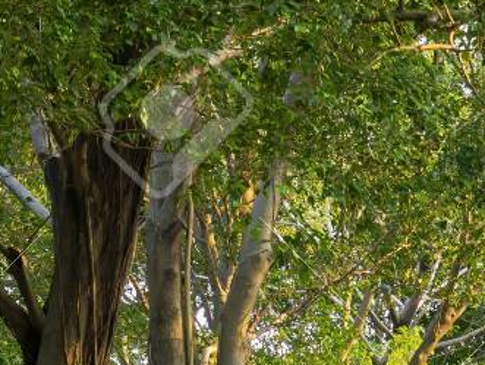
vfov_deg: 5.8
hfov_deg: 7.9
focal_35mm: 251
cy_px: 680
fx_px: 3521
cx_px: 434
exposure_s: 1/15
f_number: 5.6
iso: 125
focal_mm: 32
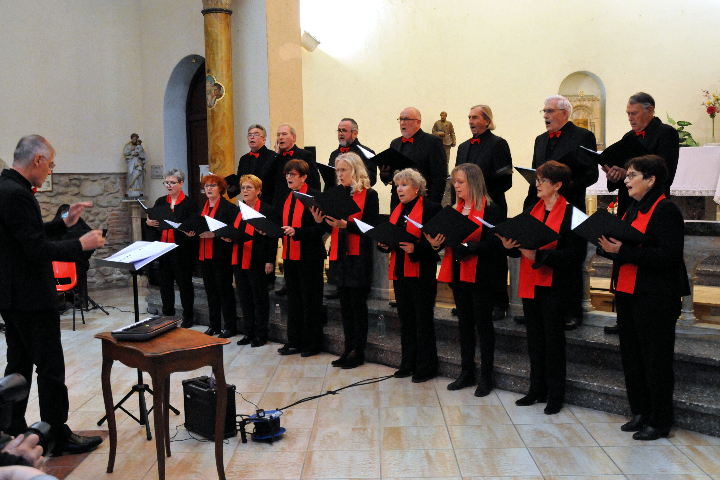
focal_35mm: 39
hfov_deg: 50.1
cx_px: 357
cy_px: 239
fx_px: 770
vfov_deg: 34.6
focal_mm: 25
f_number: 4.5
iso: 2500
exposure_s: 1/80
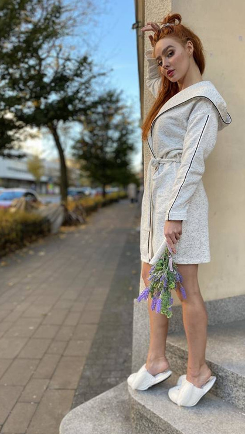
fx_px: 335
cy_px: 221
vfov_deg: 66.0
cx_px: 121
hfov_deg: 40.2
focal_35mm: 29
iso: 32
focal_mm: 4.25
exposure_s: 1/146
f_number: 1.8
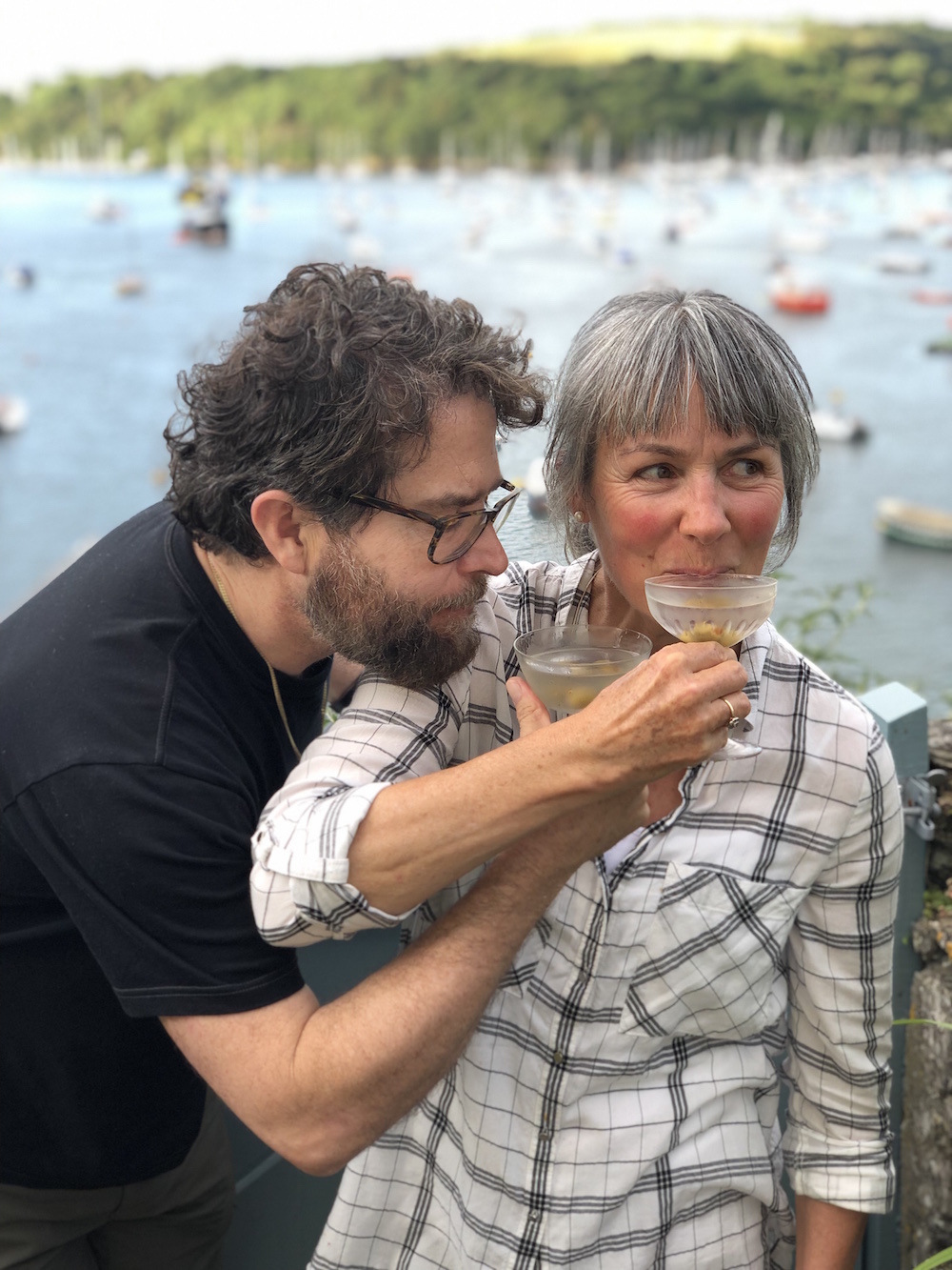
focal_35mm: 52
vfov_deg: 36.8
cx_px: 476
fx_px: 1906
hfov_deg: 28.0
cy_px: 635
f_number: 2.4
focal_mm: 6
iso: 20
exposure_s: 1/120
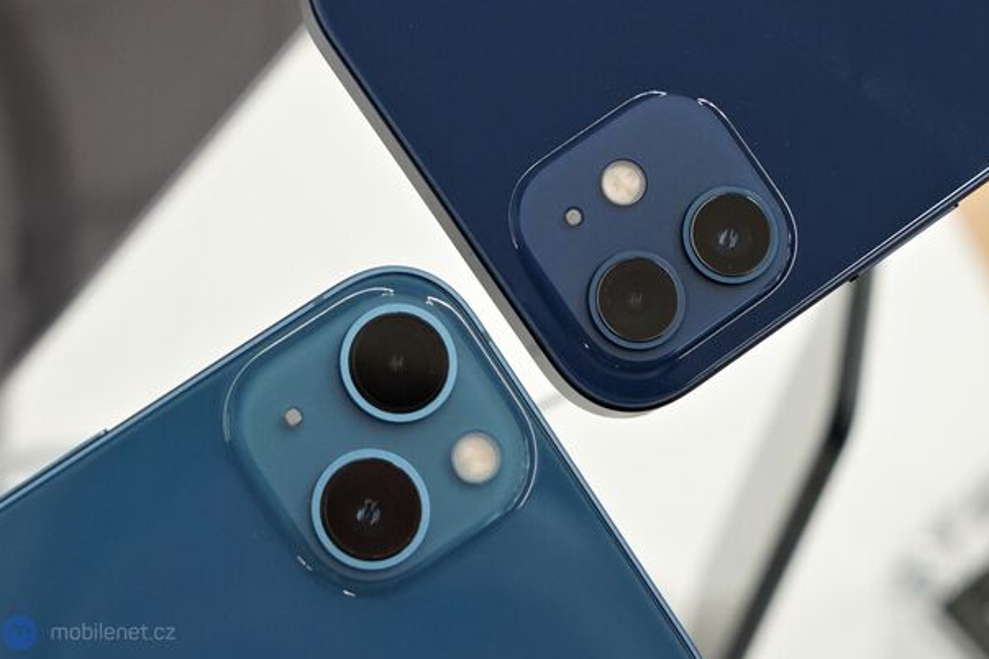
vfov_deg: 24.6
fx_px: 1511
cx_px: 492
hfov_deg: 36.2
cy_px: 329
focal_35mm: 55
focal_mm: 54
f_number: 7.1
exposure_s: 1/160
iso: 2000
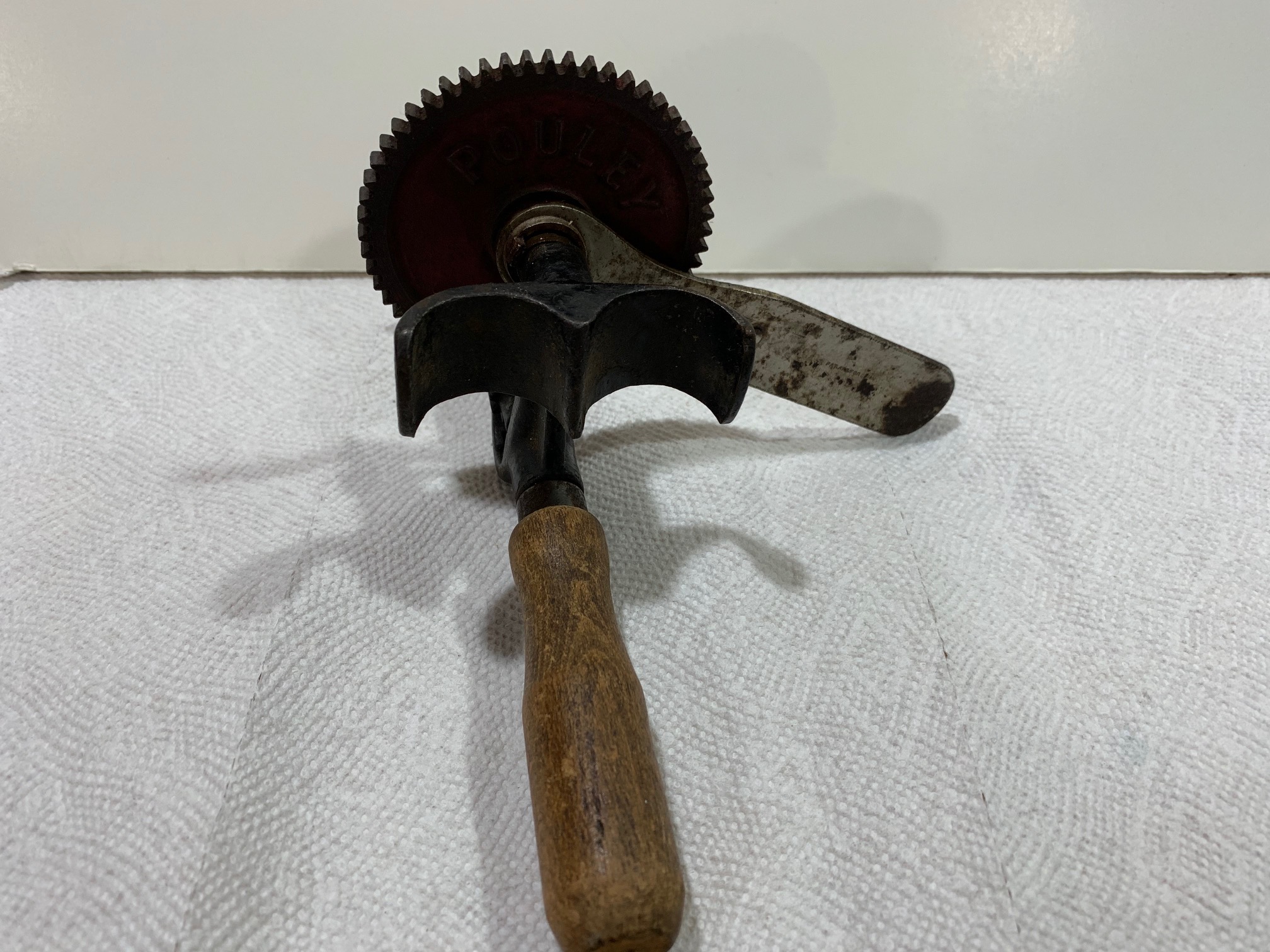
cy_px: 476
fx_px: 954
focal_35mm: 26
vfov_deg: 53.1
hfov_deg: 67.3
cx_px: 635
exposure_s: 1/120
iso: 80
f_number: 1.8
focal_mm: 4.25
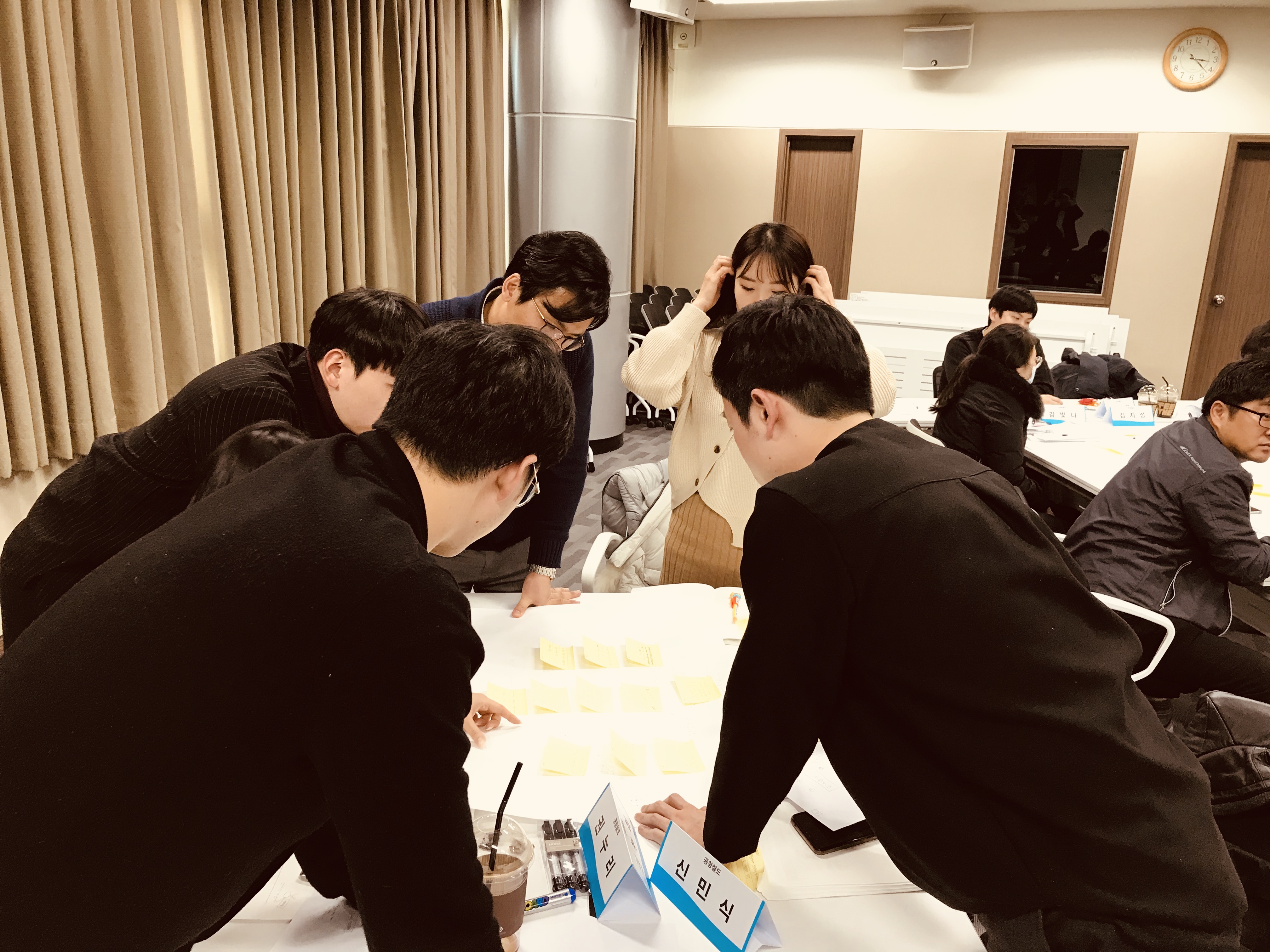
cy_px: 476
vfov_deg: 49.7
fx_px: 1027
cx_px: 635
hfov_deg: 63.4
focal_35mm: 28
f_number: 1.8
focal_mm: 3.99
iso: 40
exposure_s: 1/20
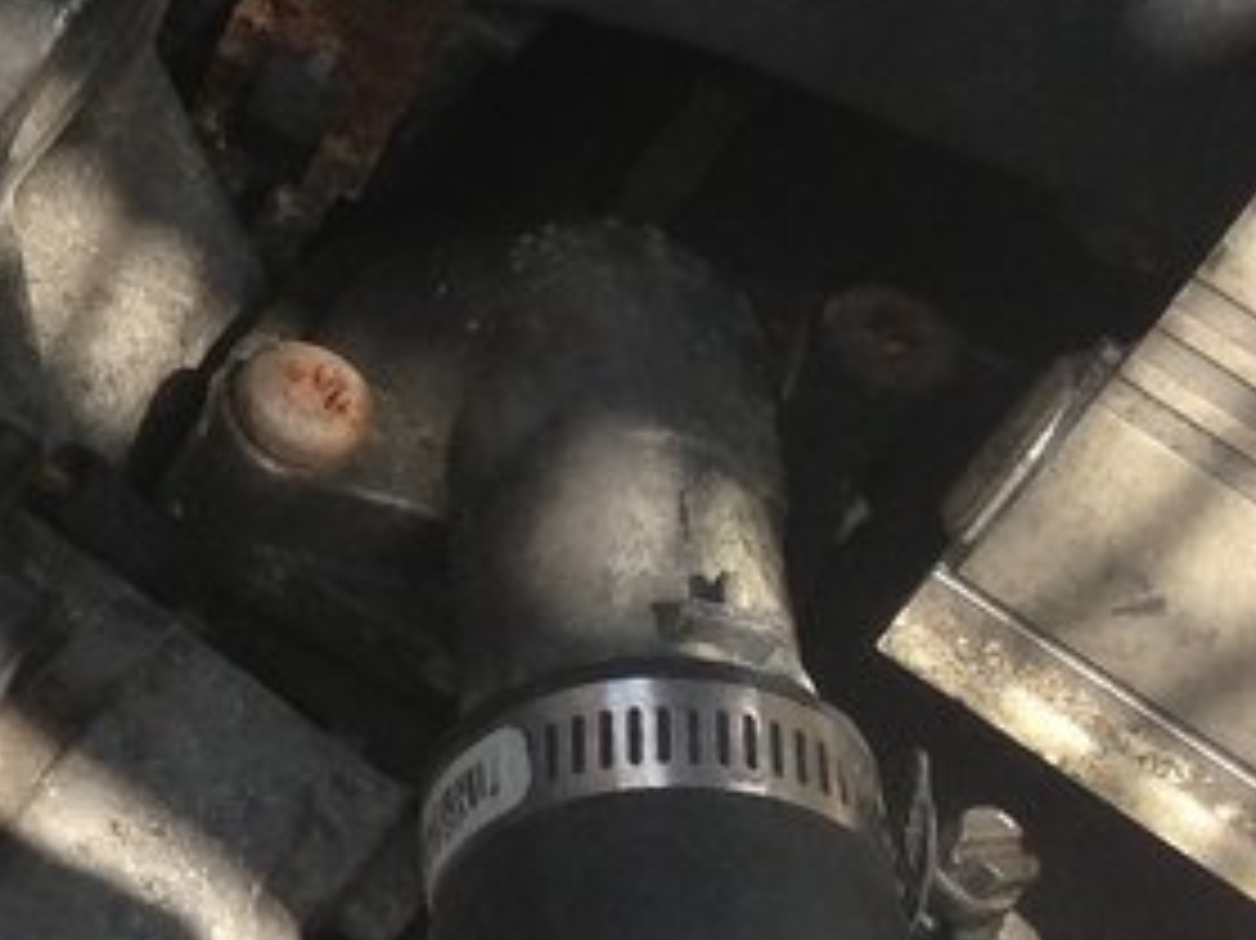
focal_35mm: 142
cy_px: 229
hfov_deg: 12.4
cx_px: -1157
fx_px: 5150
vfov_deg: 10.4
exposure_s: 1/407
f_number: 2.4
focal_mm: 4.13
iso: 50
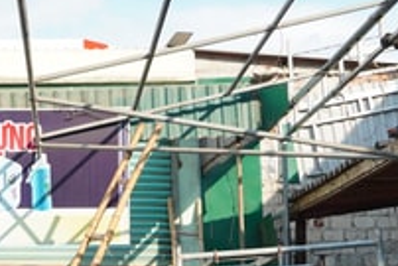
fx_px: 1022
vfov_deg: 14.6
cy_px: 262
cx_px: 148
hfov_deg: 22.0
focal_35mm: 92
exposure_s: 1/250
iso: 100
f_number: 5.6
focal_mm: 23
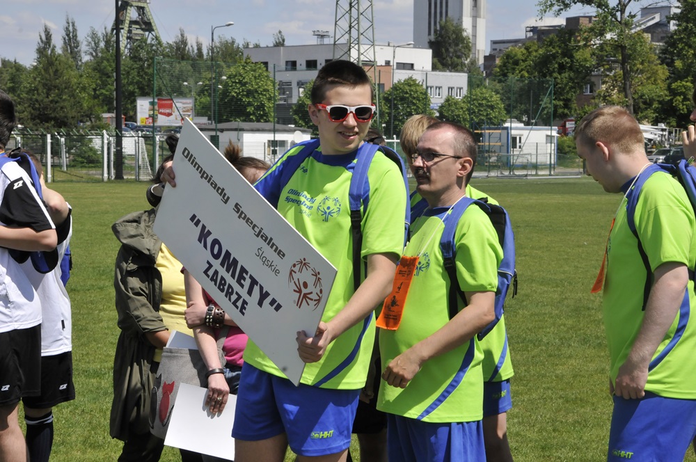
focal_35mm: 93
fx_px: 1796
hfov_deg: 21.9
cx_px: 348
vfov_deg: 14.7
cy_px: 231
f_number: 14
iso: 800
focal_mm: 62
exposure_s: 1/800
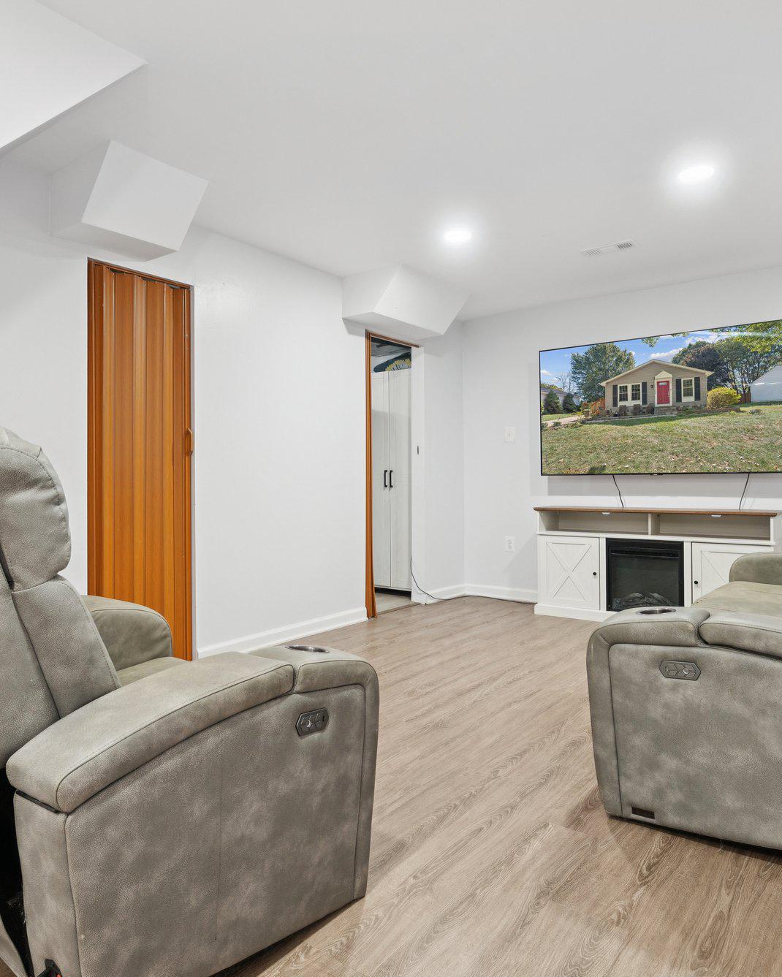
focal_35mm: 23
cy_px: 483
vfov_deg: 72.6
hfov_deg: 60.8
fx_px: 665
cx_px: 351
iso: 640
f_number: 8
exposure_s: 1/10
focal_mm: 16
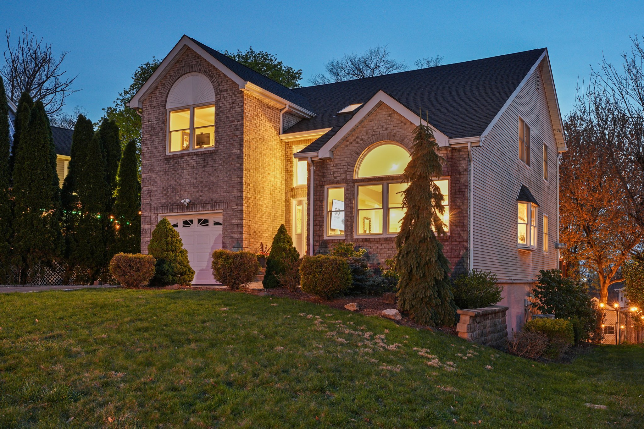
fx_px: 608
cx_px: 322
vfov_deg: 38.9
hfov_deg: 55.8
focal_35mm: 34
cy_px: 214
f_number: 8
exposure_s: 6
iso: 800
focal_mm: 22.7
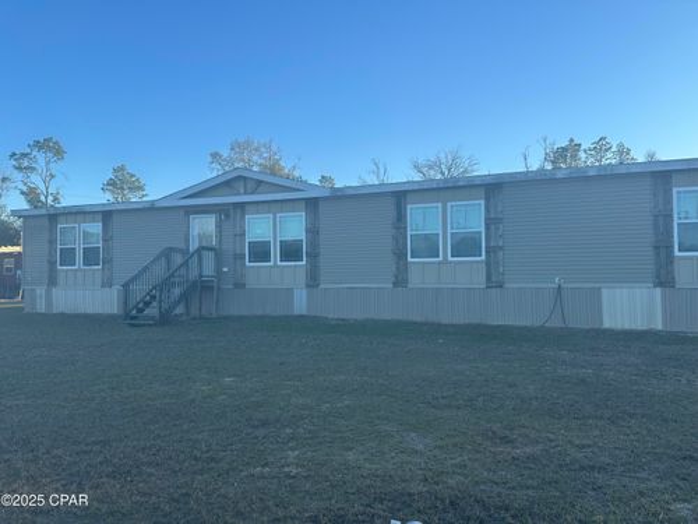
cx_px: 349
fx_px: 484
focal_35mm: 24
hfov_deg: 71.6
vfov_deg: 56.8
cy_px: 262
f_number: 1.78
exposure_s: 1/1339
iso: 80
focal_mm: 6.86
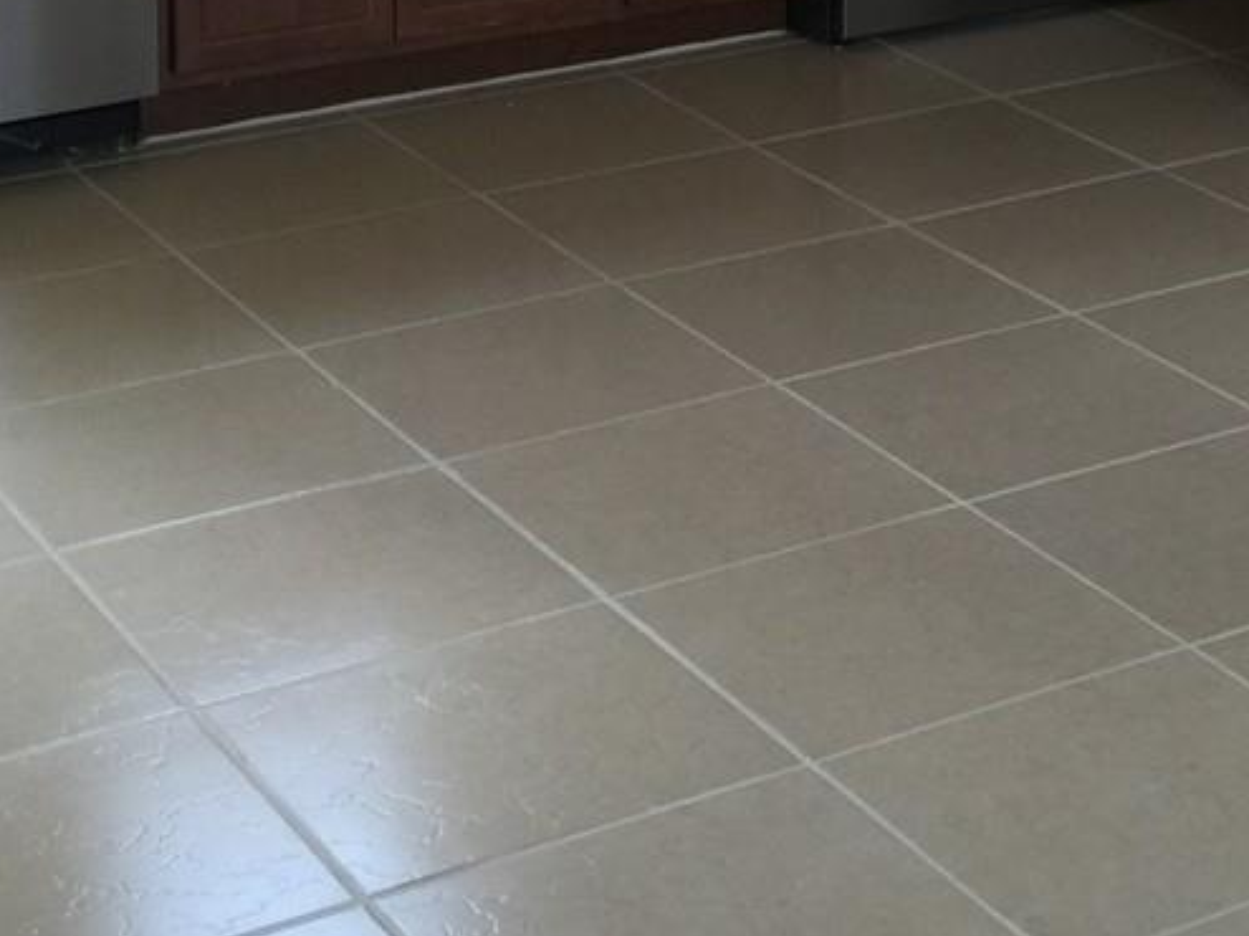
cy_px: -501
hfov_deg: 20.4
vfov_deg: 14.6
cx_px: 1171
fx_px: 3390
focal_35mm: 94
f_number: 2.2
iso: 32
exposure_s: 1/30
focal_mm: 4.15
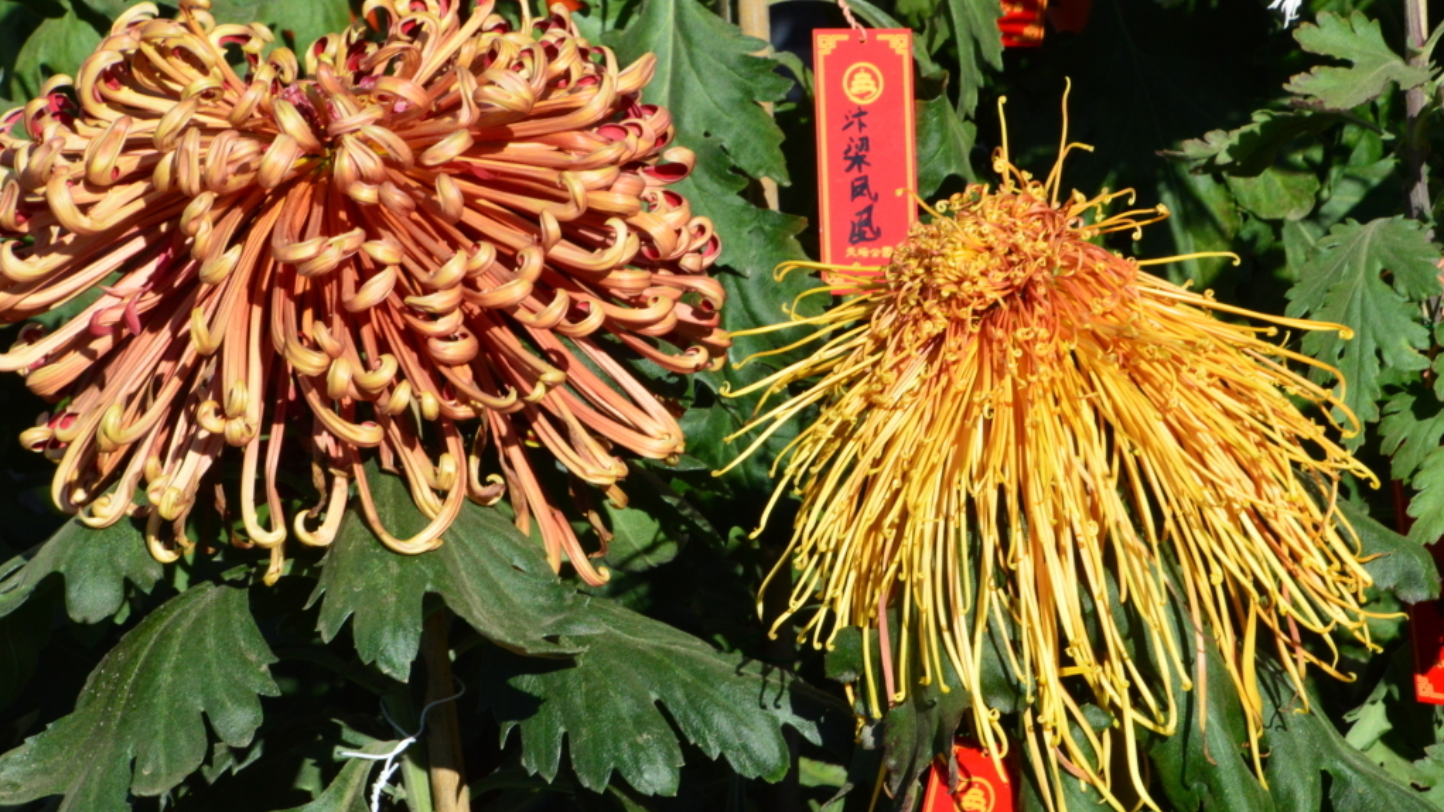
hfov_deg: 6.9
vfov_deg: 3.9
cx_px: 721
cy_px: 384
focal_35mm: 315
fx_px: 12059
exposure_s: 1/250
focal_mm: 200
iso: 1100
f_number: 32
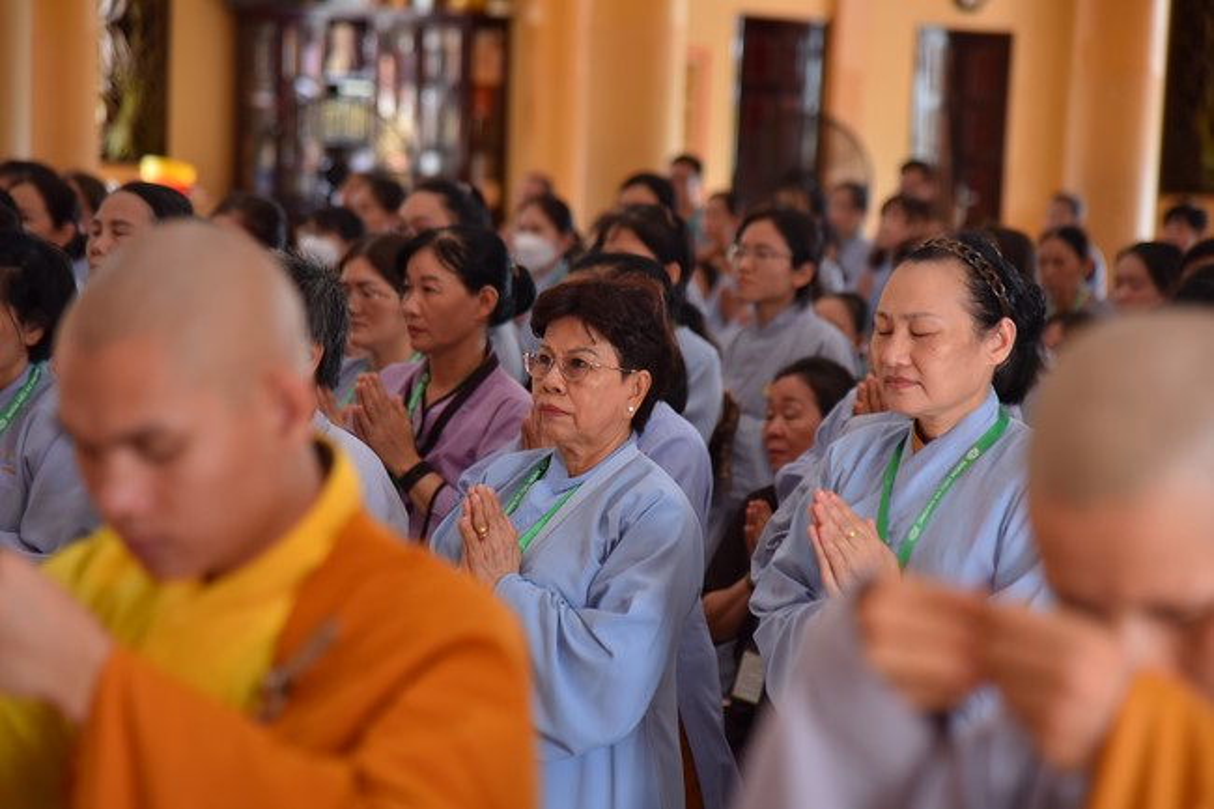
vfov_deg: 11.4
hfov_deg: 17.1
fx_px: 4045
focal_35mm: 120
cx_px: 607
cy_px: 404
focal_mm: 120
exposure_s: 1/125
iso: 500
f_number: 4.5
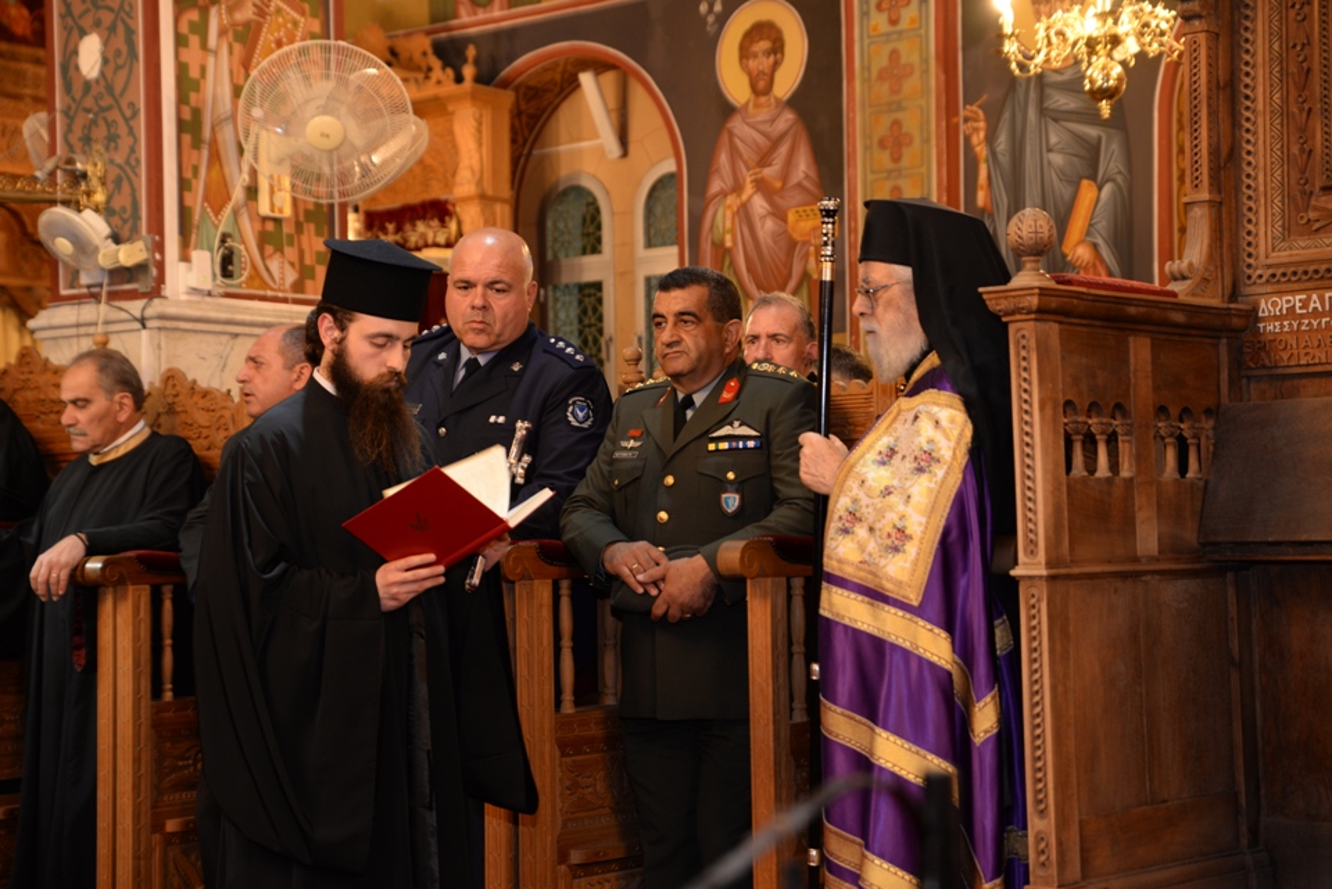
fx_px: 2591
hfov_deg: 28.8
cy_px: 444
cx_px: 666
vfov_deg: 19.5
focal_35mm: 70
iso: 640
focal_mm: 70
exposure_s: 1/25
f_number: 4
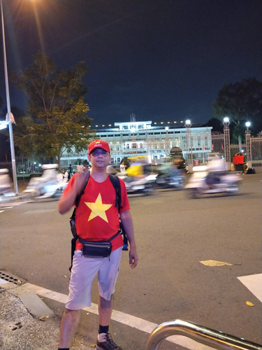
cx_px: 131
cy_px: 175
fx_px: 293
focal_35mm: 29
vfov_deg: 61.7
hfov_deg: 48.2
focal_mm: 4.22
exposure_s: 1/20
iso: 1250
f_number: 1.8
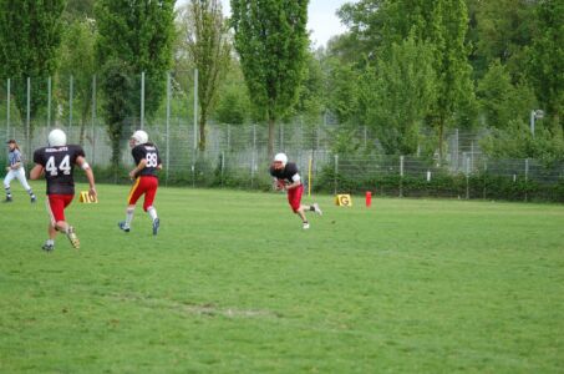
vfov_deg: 10.6
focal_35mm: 129
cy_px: 187
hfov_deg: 15.9
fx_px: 2017
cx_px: 282
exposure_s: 1/800
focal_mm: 86
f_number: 4
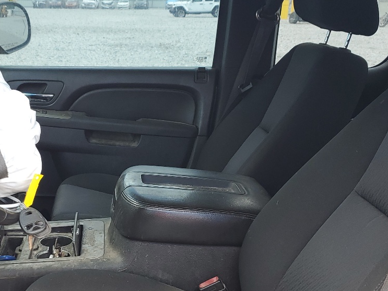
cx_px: 116
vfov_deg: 25.7
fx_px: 628
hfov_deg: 33.9
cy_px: 231
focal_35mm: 56
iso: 50
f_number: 1.5
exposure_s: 1/233
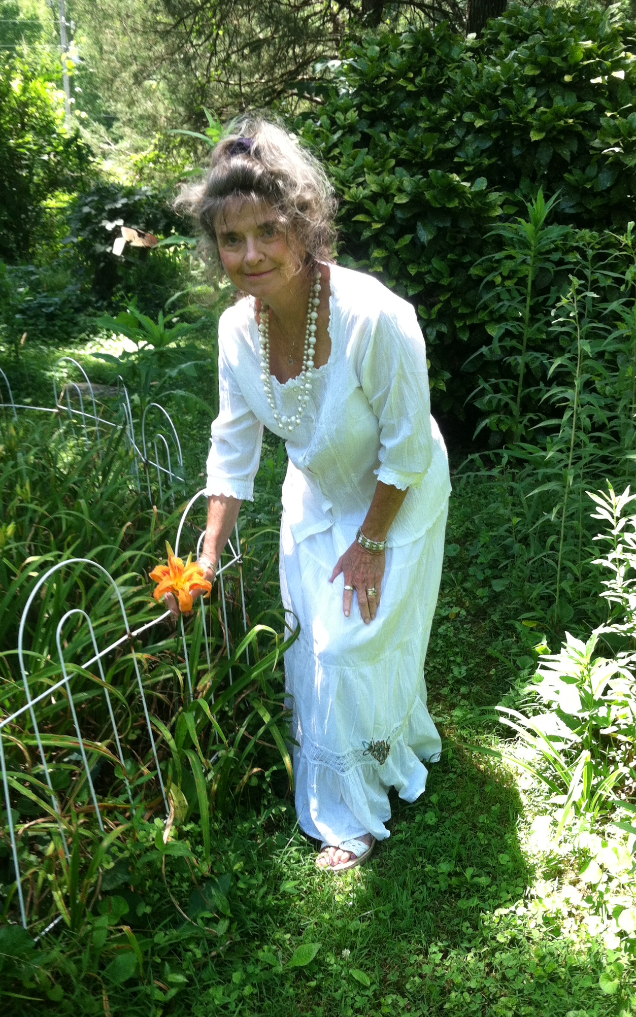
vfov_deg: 51.5
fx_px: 1054
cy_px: 501
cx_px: 303
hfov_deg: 33.6
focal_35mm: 38
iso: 100
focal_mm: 3.85
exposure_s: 1/120
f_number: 2.8
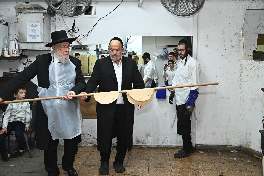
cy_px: 88
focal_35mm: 40
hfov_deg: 48.5
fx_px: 293
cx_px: 132
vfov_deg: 33.4
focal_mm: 40
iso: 2500
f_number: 7.1
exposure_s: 1/160
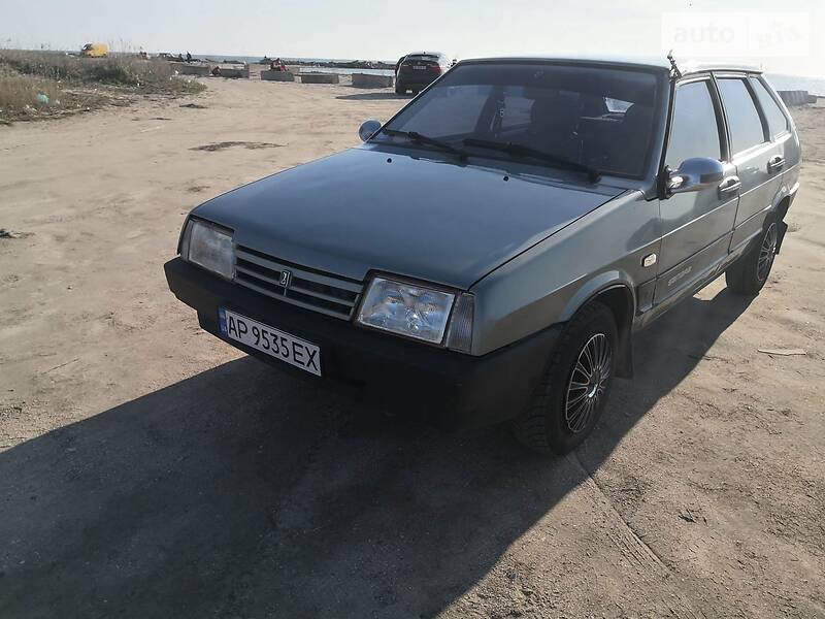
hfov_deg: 65.3
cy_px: 310
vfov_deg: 51.4
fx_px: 643
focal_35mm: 27
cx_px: 412
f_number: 1.6
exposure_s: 1/1890
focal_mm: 4
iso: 50
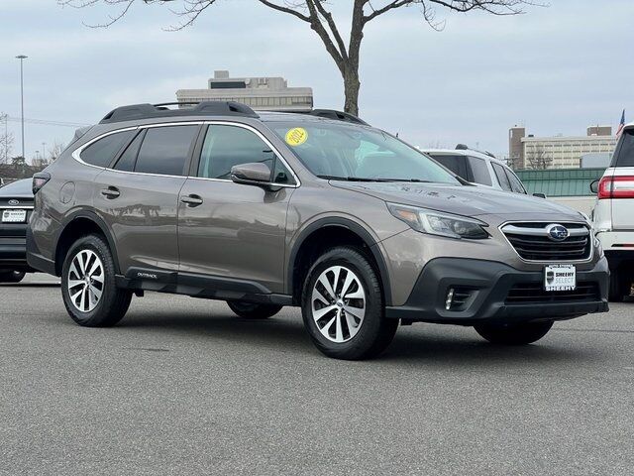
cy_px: 238
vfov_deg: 19.1
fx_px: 1410
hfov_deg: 25.3
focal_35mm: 77
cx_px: 317
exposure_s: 1/198
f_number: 2.8
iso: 32
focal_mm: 9
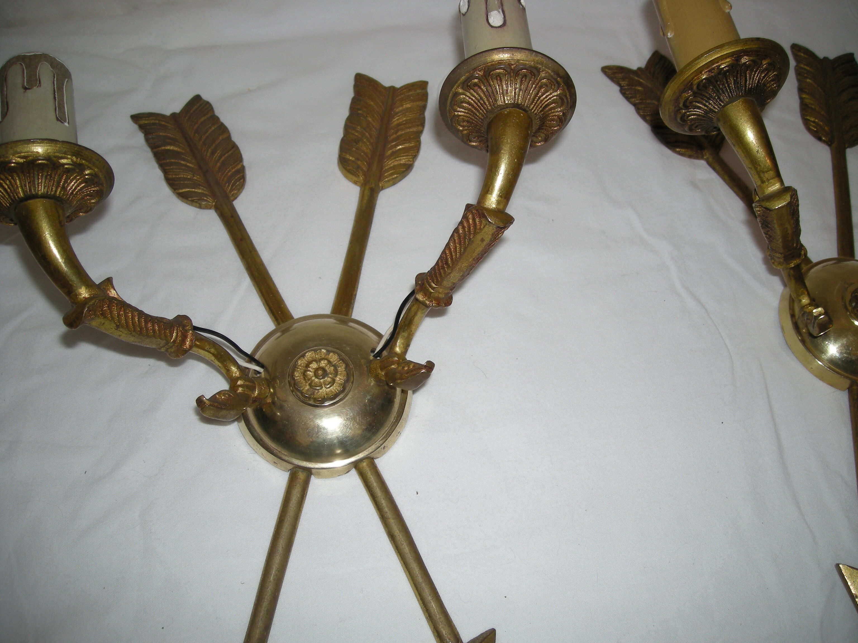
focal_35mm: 35
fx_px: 868
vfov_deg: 40.7
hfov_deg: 52.6
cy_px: 322
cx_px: 429
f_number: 2.8
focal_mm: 5.7
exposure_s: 1/50.3
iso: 50
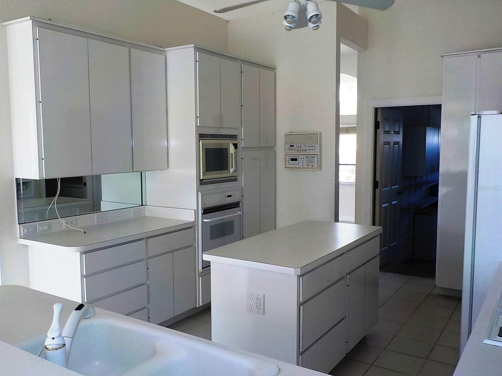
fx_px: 435
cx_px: 251
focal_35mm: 30
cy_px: 188
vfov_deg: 46.8
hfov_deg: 60.0
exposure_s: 1/30
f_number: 3.3
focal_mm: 4.1
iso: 125
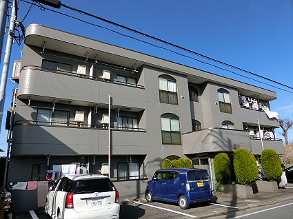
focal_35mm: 25
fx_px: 211
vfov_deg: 54.8
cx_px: 146
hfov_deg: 69.4
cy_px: 110
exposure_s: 1/200
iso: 80
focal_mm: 5.4
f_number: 7.9
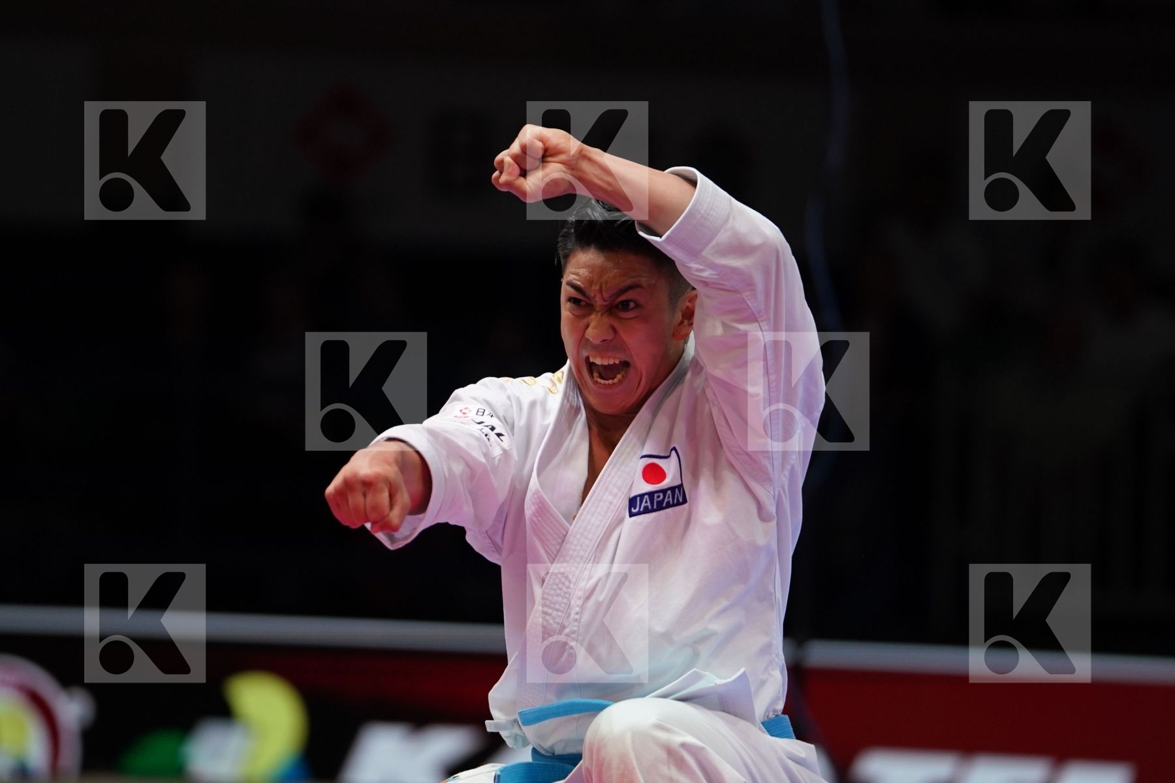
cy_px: 392
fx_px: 9693
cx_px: 588
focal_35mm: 297
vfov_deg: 4.6
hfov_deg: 6.9
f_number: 2.8
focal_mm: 198
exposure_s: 1/1000
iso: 1000
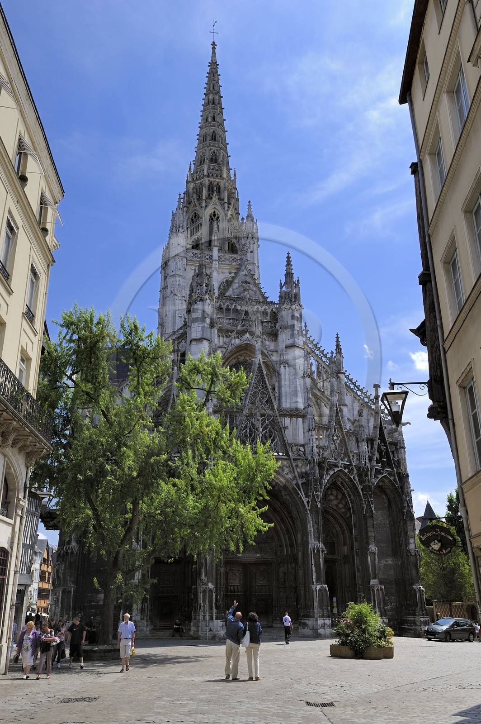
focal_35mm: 31
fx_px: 622
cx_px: 240
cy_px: 362
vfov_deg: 60.3
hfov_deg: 42.3
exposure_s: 1/200
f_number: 10
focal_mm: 31
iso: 200
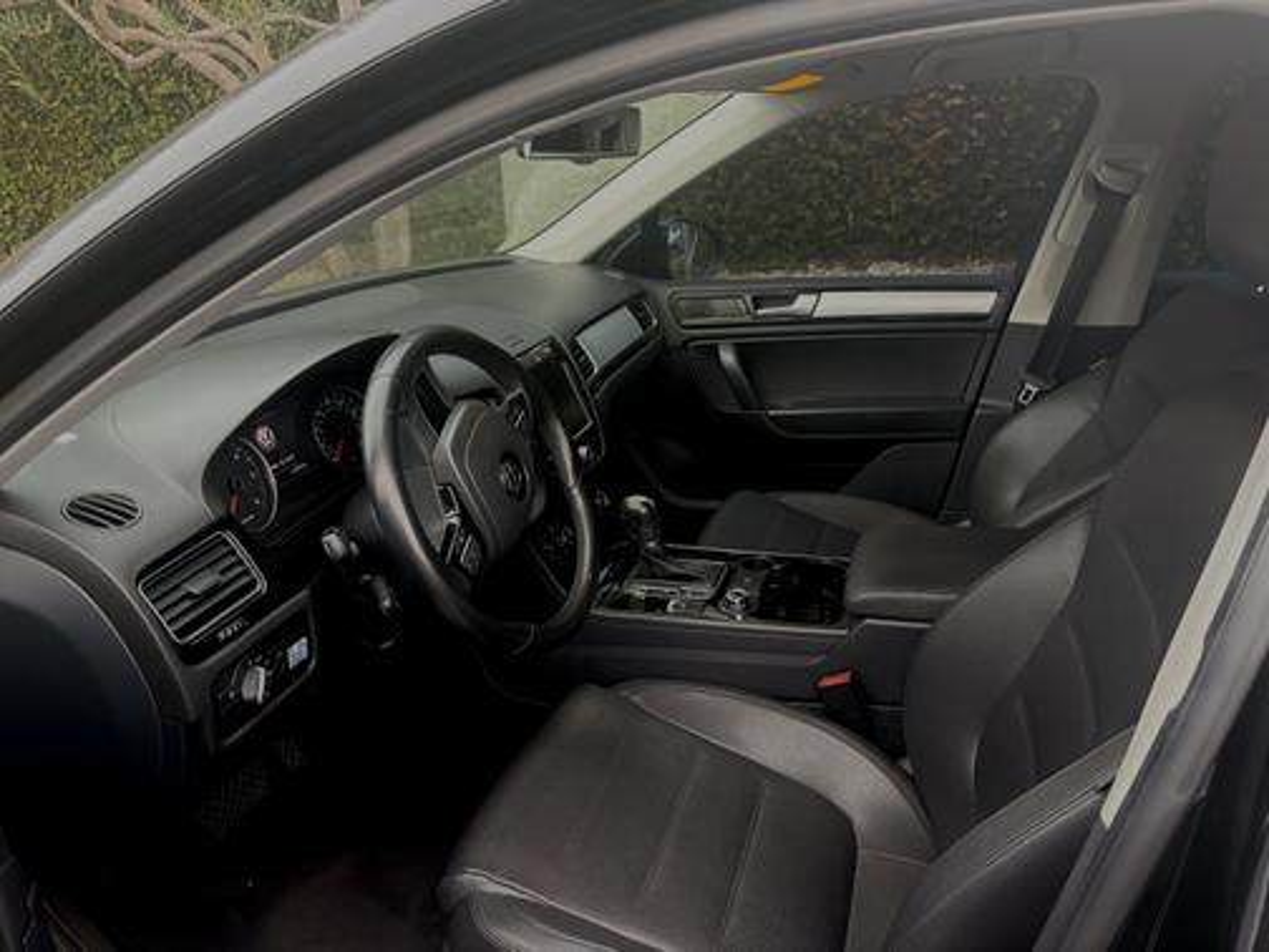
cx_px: 634
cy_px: 476
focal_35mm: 26
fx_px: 953
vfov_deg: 53.1
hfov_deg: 67.3
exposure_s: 1/60
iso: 250
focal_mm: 5.96
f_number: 1.6
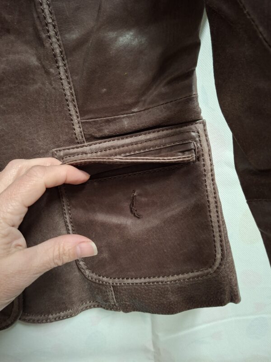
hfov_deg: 58.9
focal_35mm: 23
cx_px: 136
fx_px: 240
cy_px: 181
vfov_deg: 73.9
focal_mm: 5.54
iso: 400
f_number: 1.8
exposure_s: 1/33
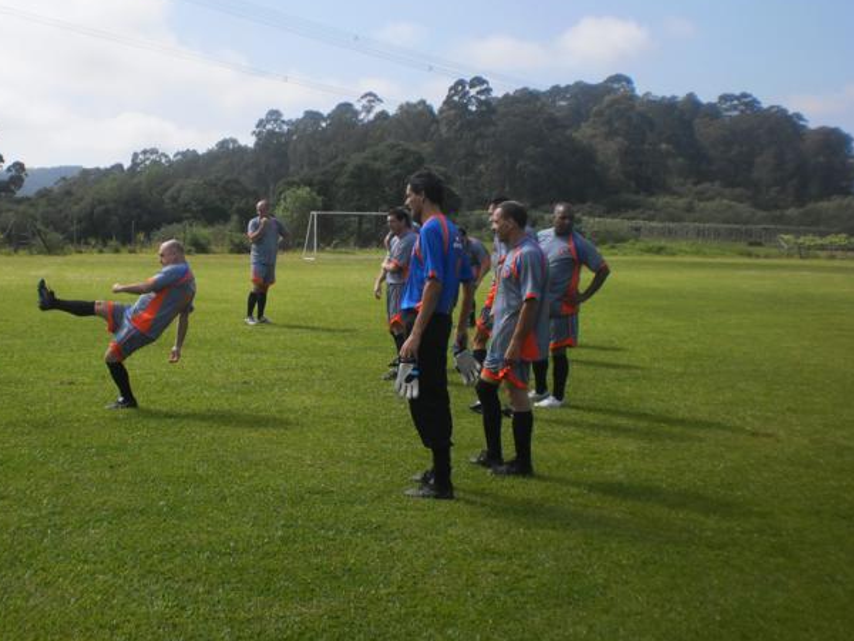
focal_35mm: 48
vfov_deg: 30.3
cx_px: 299
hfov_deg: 39.3
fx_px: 1184
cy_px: 318
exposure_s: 1/800
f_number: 4.6
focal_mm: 6.3
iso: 100
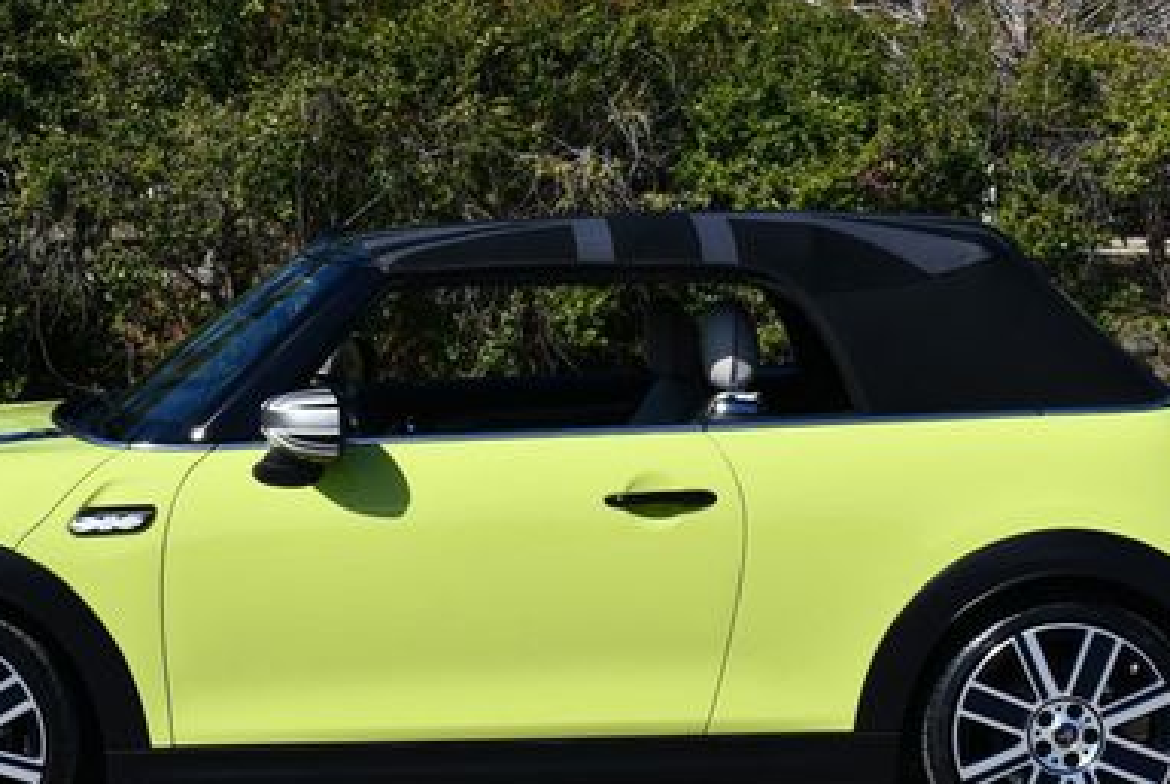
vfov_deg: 13.3
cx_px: 465
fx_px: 3353
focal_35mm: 103
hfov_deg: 19.8
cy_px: 334
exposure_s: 1/320
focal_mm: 31
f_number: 9
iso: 100
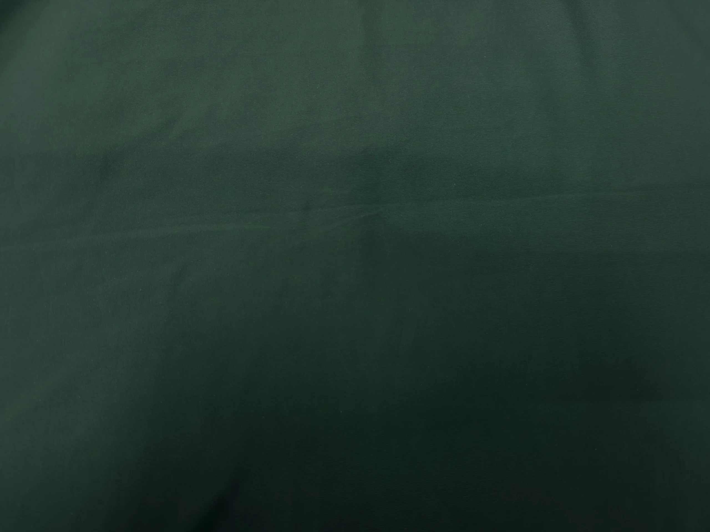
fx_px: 492
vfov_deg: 56.8
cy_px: 266
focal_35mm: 24
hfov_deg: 71.6
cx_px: 355
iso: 200
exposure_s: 1/50
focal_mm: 6.76
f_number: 1.78
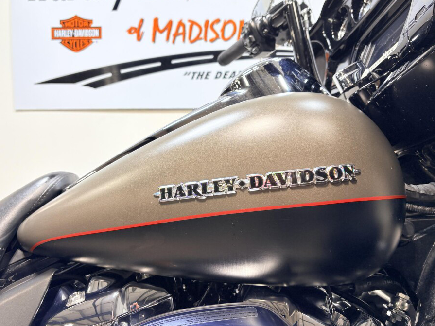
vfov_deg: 45.4
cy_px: 150
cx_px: 202
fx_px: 390
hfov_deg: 58.3
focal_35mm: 31
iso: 50
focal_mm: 5.96
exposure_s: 1/120
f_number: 1.6
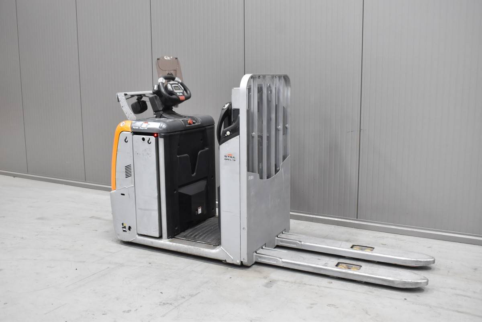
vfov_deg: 36.9
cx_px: 241
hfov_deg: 53.1
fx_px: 482
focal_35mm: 36
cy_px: 161
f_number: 5
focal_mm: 24
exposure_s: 1/40
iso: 1600
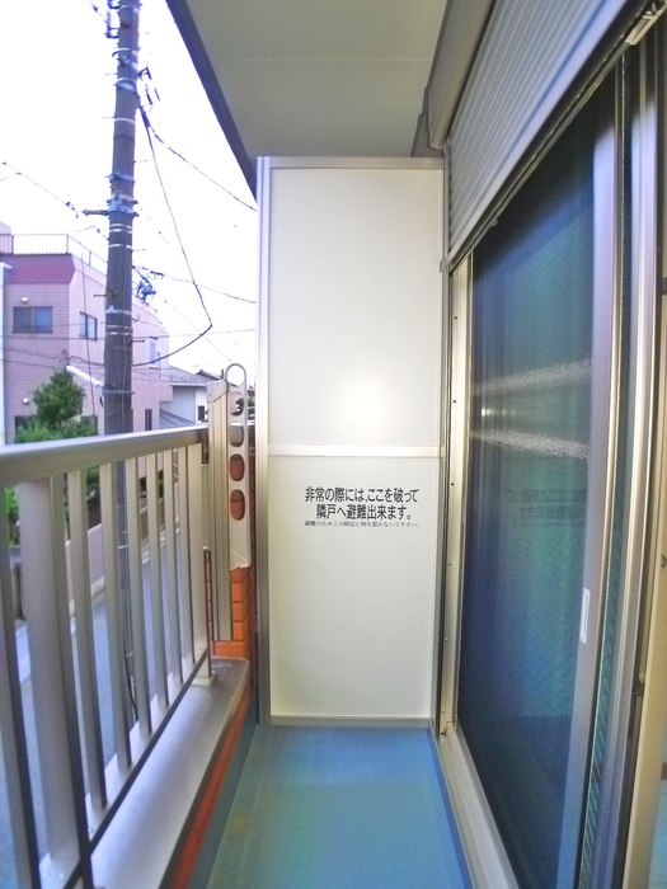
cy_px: 444
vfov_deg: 71.6
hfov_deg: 56.8
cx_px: 334
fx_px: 617
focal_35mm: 24
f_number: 2
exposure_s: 1/6
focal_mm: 5.1
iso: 400
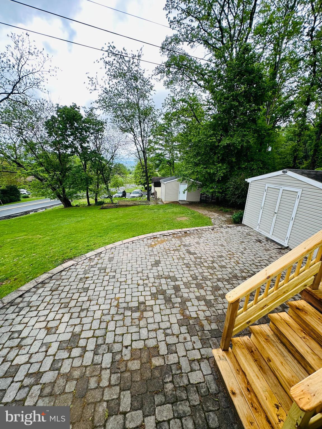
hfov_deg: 85.7
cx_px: 161
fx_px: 174
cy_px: 214
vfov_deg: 102.1
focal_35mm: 14
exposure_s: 1/205
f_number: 2.2
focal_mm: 2.22
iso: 40
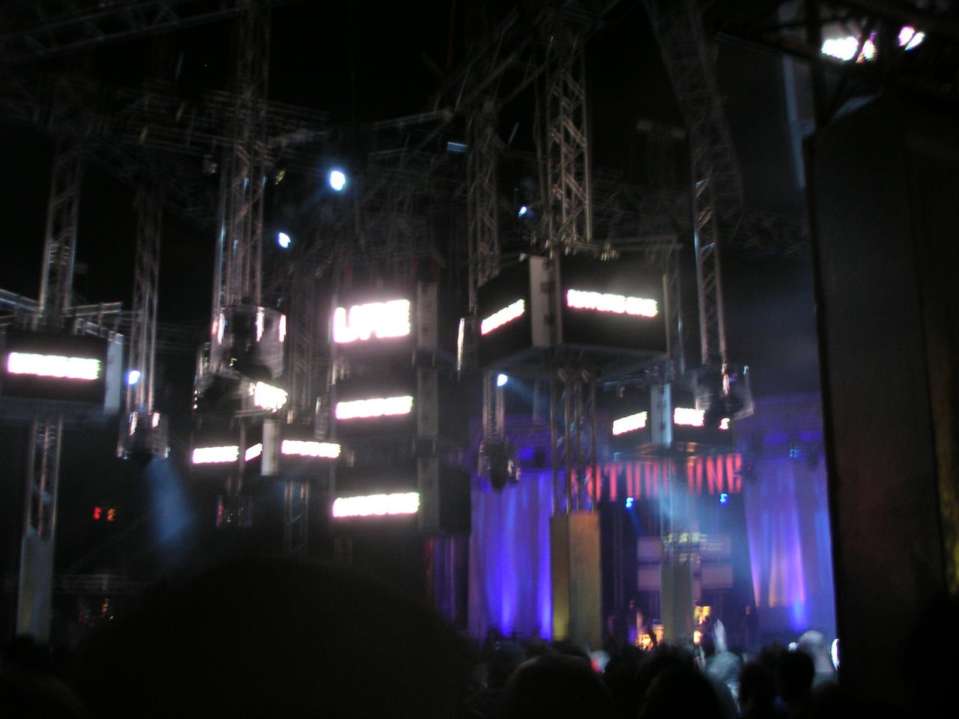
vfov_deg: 37.7
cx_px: 480
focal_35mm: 38
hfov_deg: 49.0
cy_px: 360
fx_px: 1053
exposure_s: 1/3
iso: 100
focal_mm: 6
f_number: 2.8
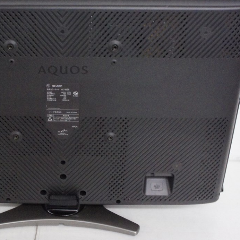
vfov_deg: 33.5
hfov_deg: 33.0
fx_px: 398
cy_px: 104
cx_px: 65
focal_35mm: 51
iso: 6400
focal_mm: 23
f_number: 10
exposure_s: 1/50
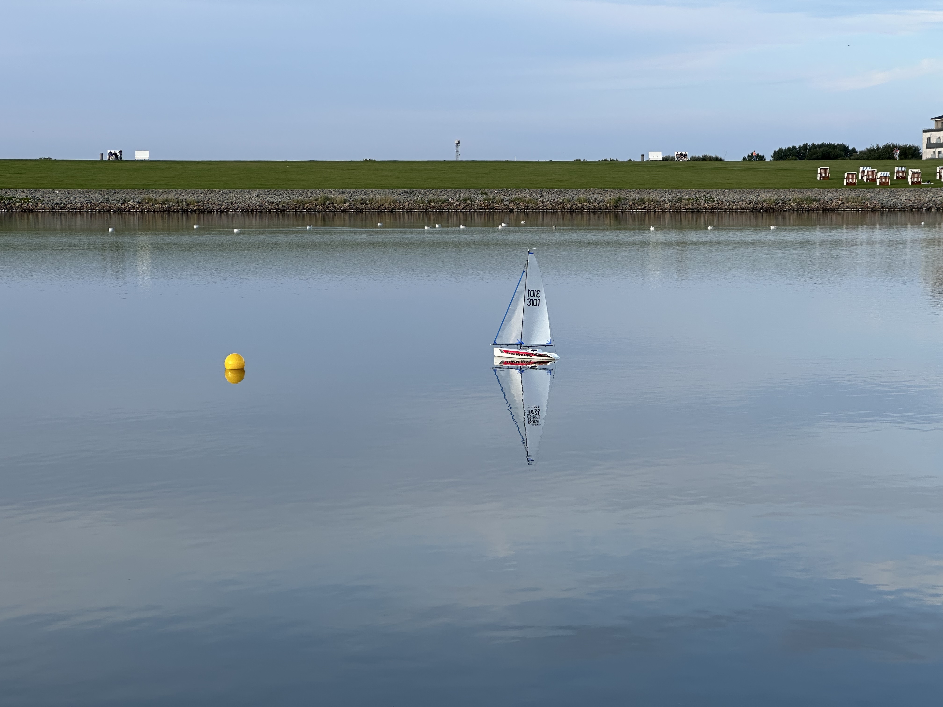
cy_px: 354
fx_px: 2098
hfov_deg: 25.3
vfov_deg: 19.1
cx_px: 472
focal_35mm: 77
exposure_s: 1/189
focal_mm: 9
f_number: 2.8
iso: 32
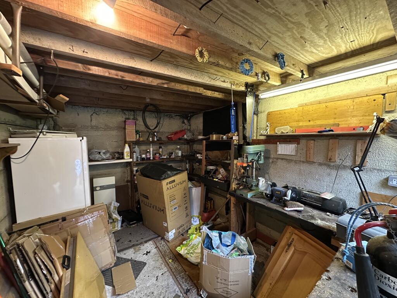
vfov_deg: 85.7
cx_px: 198
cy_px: 149
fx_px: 161
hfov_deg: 102.1
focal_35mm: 14
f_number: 2.2
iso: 1000
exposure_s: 1/33
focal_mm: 2.22
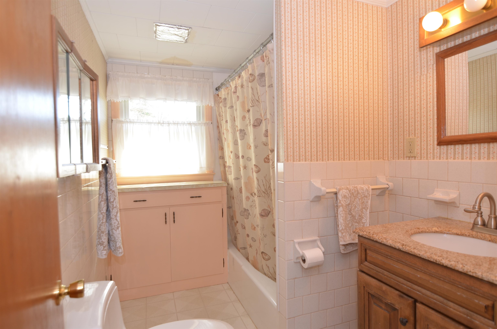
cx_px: 248
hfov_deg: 85.5
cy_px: 164
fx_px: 269
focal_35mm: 20
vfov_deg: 63.0
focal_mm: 13
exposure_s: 1/60
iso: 200
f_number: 4
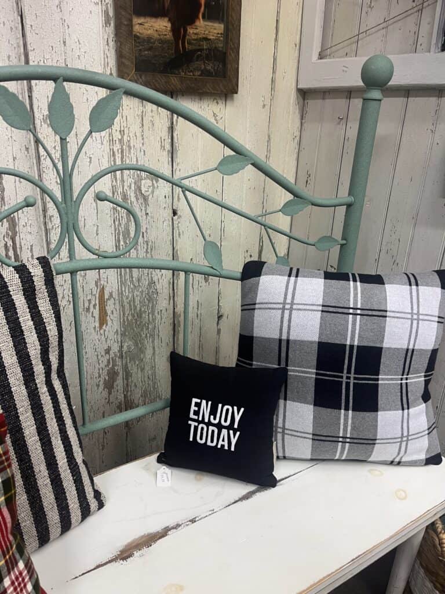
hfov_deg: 53.1
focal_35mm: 26
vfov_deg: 67.3
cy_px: 297
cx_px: 222
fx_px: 446
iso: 125
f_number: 1.6
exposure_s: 1/60
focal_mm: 5.1
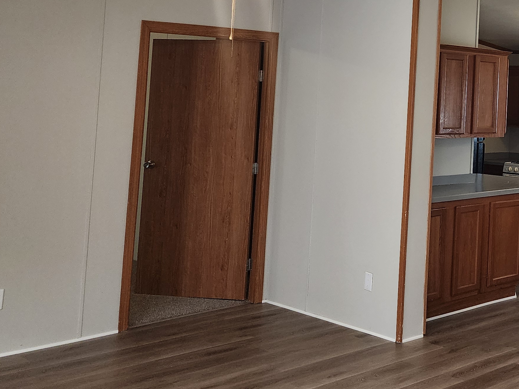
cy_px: 57
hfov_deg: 32.8
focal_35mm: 52
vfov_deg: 27.3
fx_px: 780
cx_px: 555
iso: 250
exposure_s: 1/120
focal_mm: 6.4
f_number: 1.8
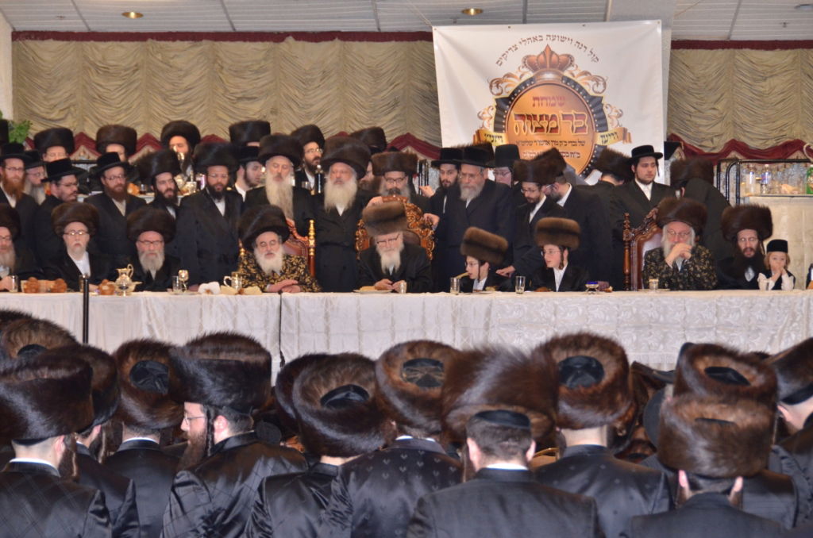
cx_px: 406
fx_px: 2366
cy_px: 269
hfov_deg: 19.5
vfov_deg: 13.0
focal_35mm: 105
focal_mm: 70
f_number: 5
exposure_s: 1/125
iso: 800
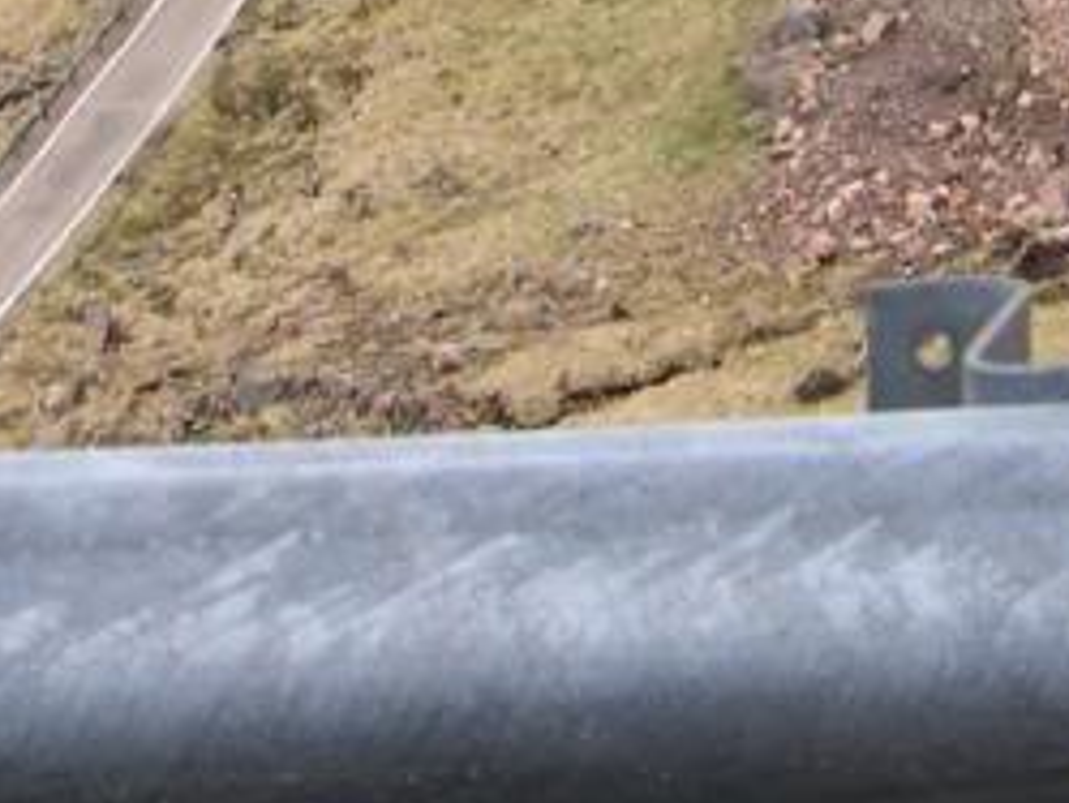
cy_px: -361
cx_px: 511
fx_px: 4820
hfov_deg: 12.7
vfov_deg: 9.3
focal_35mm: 156
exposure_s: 1/306
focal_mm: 8
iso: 100
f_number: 2.8
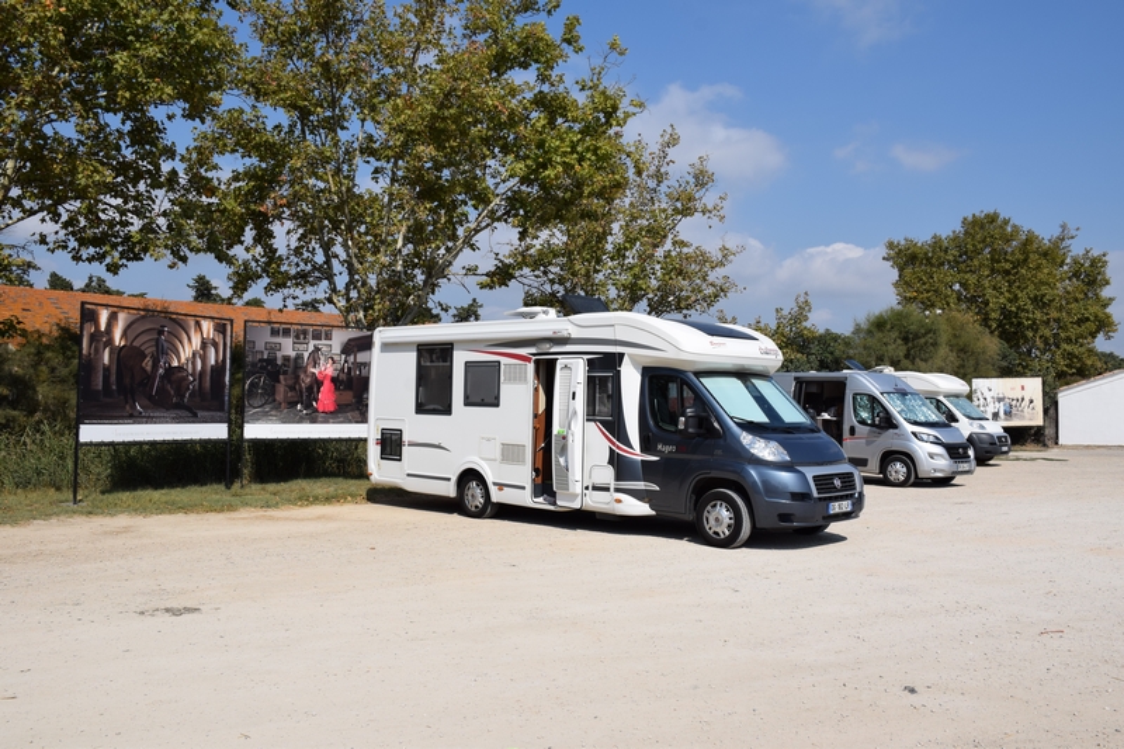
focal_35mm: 33
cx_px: 562
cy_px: 374
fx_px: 1030
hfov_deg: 57.2
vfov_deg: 40.0
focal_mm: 22
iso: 200
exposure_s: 1/500
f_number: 11
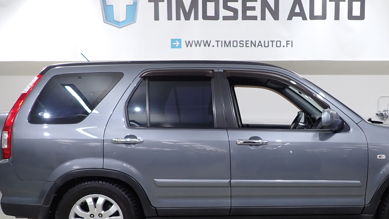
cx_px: 249
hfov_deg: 48.8
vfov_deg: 28.8
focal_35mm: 41
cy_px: 146
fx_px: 423
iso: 160
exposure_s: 1/60
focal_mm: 4.5
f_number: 2
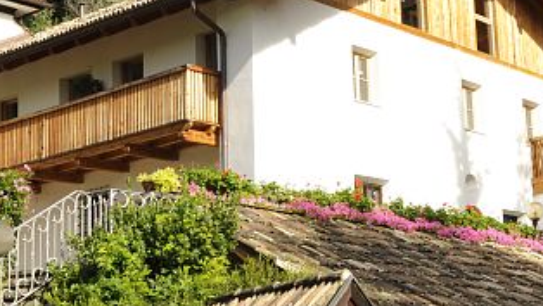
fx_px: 1152
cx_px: 377
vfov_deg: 15.1
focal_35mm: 80
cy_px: 136
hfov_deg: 26.3
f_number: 7.1
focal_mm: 20
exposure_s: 1/200
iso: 200
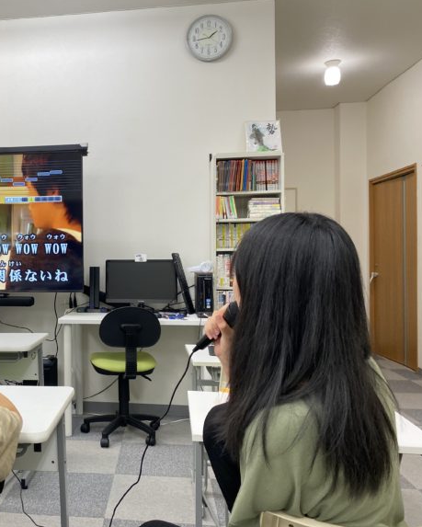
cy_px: 263
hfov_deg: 41.4
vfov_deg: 52.8
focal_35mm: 34
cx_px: 81
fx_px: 530
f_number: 1.8
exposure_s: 1/60
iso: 80
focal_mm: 4.25
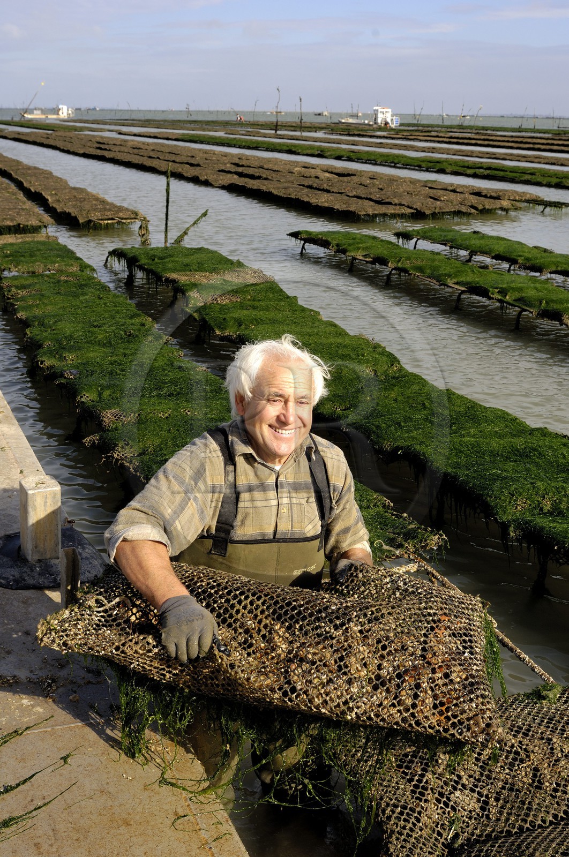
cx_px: 284
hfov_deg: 31.8
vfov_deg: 46.5
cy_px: 428
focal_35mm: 42
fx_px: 999
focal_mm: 28
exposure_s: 1/160
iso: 100
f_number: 8.5
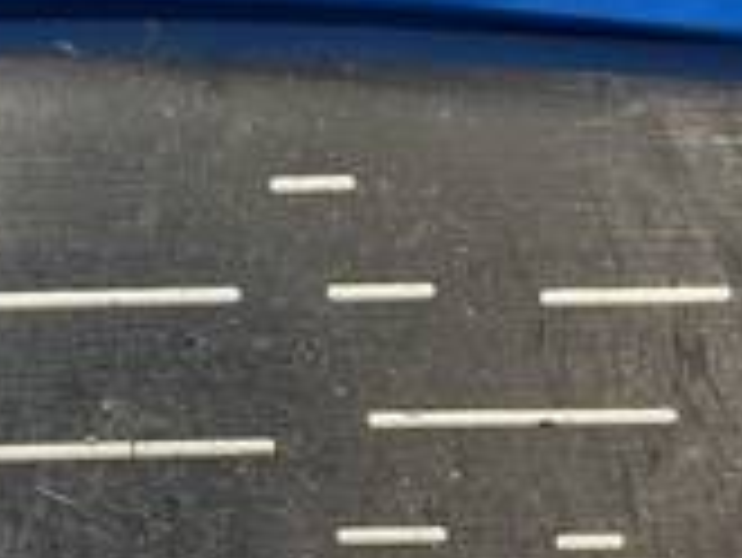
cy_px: 369
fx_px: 2167
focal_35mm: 101
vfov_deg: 14.6
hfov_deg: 19.2
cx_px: 144
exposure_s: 1/60
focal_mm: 4.25
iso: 100
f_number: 1.8
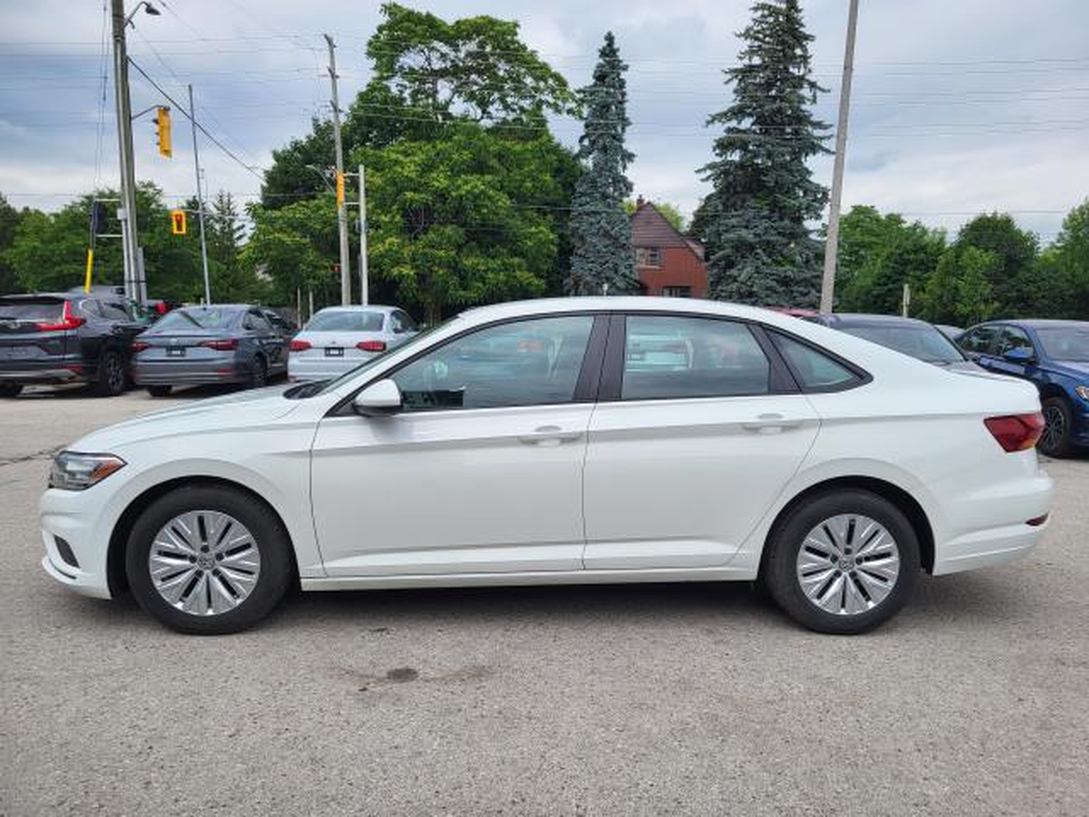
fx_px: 818
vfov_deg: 53.1
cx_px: 544
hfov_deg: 67.3
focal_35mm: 26
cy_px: 408
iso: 40
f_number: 1.8
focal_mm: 5.4
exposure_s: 1/2463
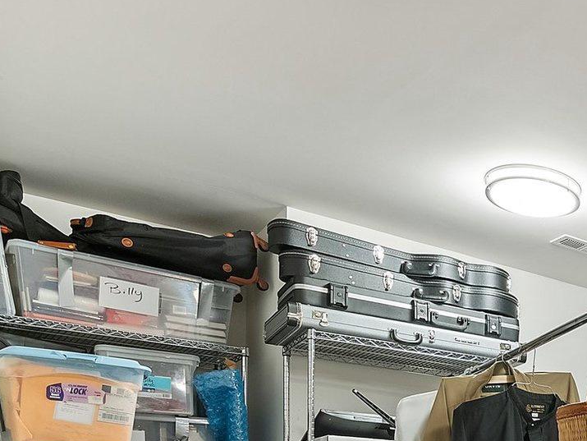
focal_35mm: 43
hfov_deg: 32.5
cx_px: 768
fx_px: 730
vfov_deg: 29.2
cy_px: 523
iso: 640
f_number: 8
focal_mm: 16
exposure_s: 1.3
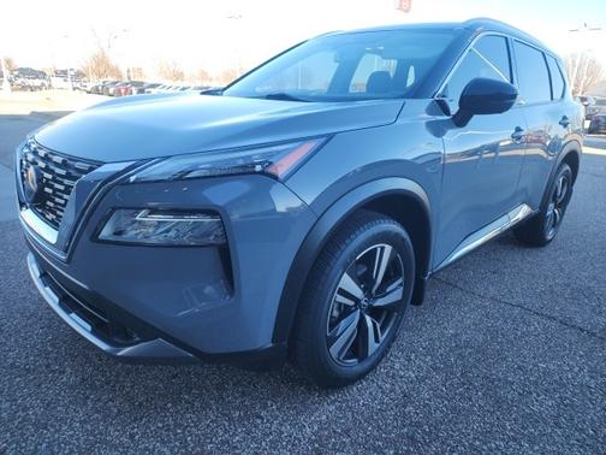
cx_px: 303
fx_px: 403
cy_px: 228
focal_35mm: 23
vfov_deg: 58.9
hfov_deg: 73.9
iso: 50
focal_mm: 6.4
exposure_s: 1/151
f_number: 1.8
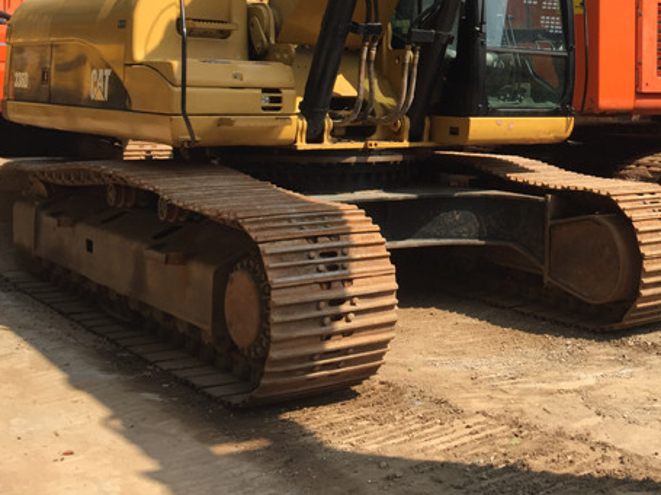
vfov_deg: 27.6
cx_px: 540
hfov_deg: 36.1
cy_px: 62
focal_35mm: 51
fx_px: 974
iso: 32
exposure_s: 1/1199
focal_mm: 4.15
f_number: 2.2
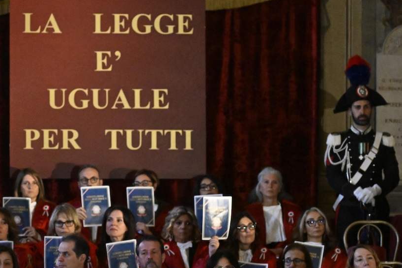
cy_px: 178
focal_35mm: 220
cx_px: 244
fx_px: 2456
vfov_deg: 6.2
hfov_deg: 9.4
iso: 10000
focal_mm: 100
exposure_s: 1/250
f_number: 4.5
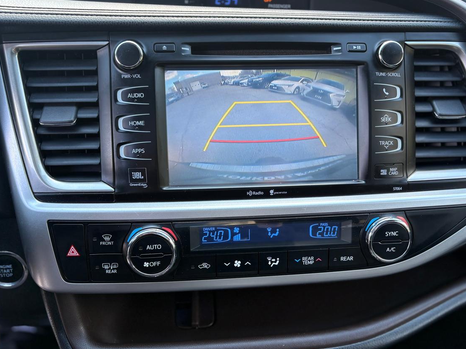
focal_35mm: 30
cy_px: 178
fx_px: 404
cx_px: 231
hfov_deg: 60.0
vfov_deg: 46.8
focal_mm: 5.96
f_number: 1.6
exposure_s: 1/100
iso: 64
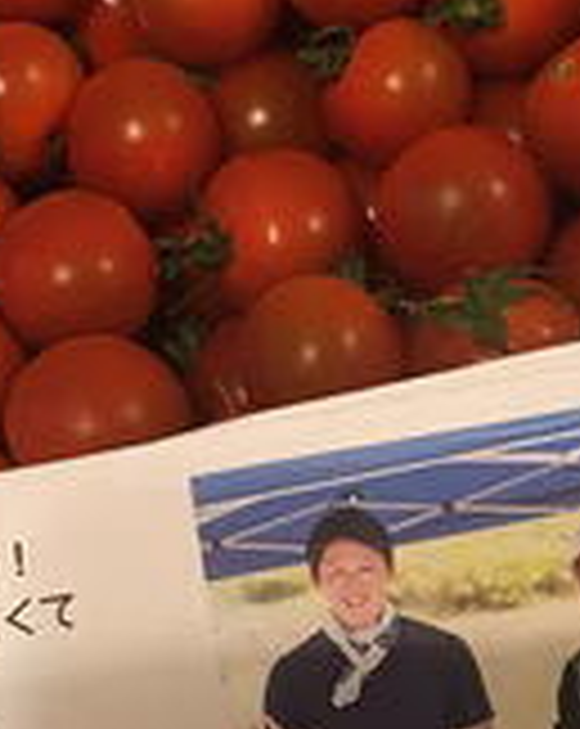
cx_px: 175
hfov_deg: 21.7
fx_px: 1506
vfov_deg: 27.2
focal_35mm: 70
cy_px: 351
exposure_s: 1/24
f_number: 2.2
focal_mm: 4.15
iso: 200
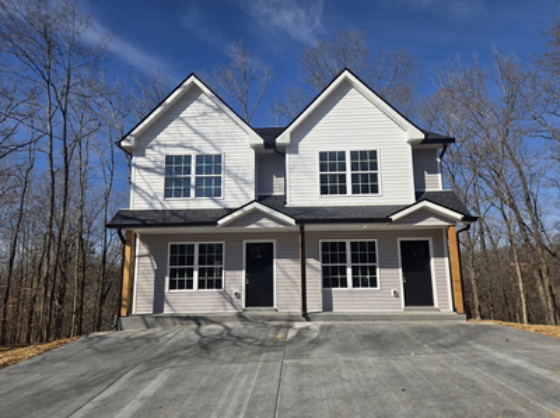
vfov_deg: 58.8
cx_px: 280
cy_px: 209
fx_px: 372
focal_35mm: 23
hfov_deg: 74.0
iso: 25
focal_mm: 5.4
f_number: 1.8
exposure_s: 1/3333
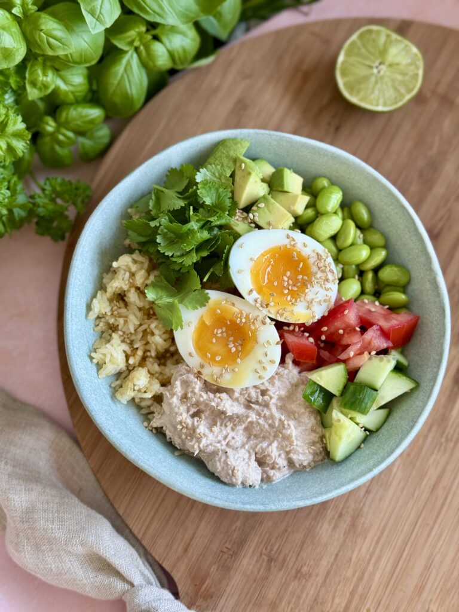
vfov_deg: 39.7
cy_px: 306
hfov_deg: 30.3
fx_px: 849
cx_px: 230
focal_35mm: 48
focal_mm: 6.76
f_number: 1.78
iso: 80
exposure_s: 1/124
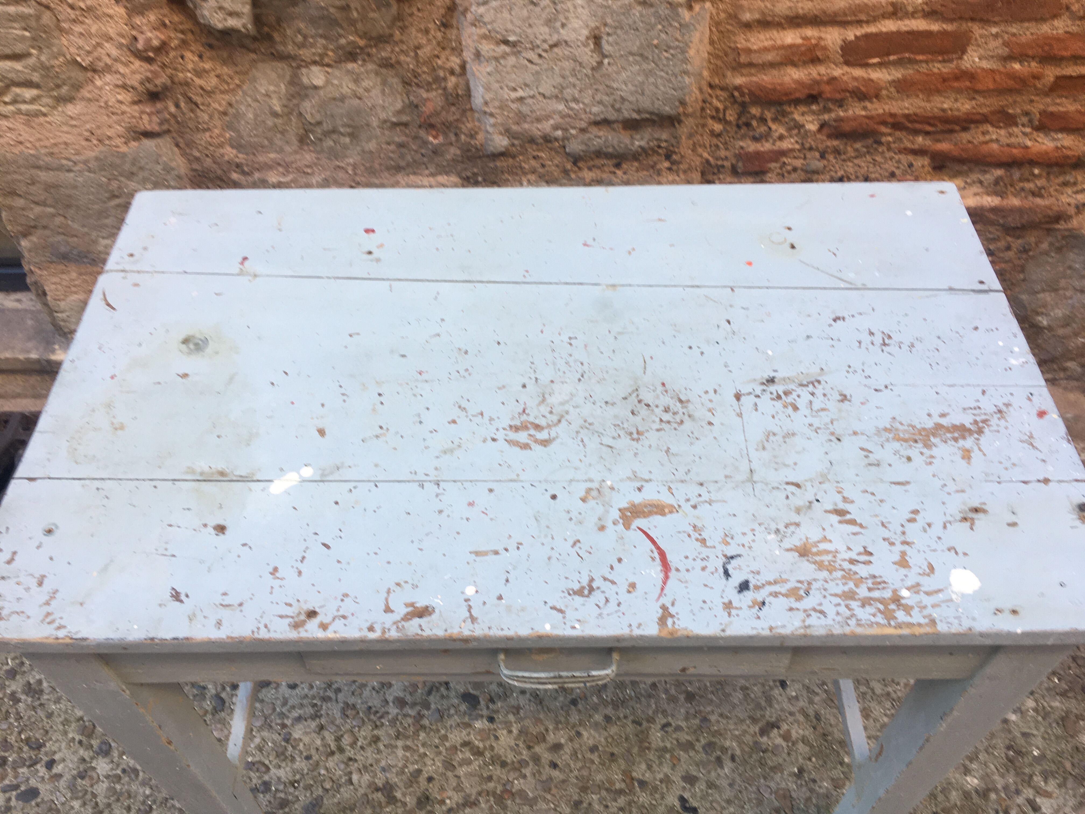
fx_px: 909
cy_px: 407
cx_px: 542
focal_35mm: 29
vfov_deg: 48.2
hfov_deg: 61.7
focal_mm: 4.15
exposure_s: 1/50
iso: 25
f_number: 2.2
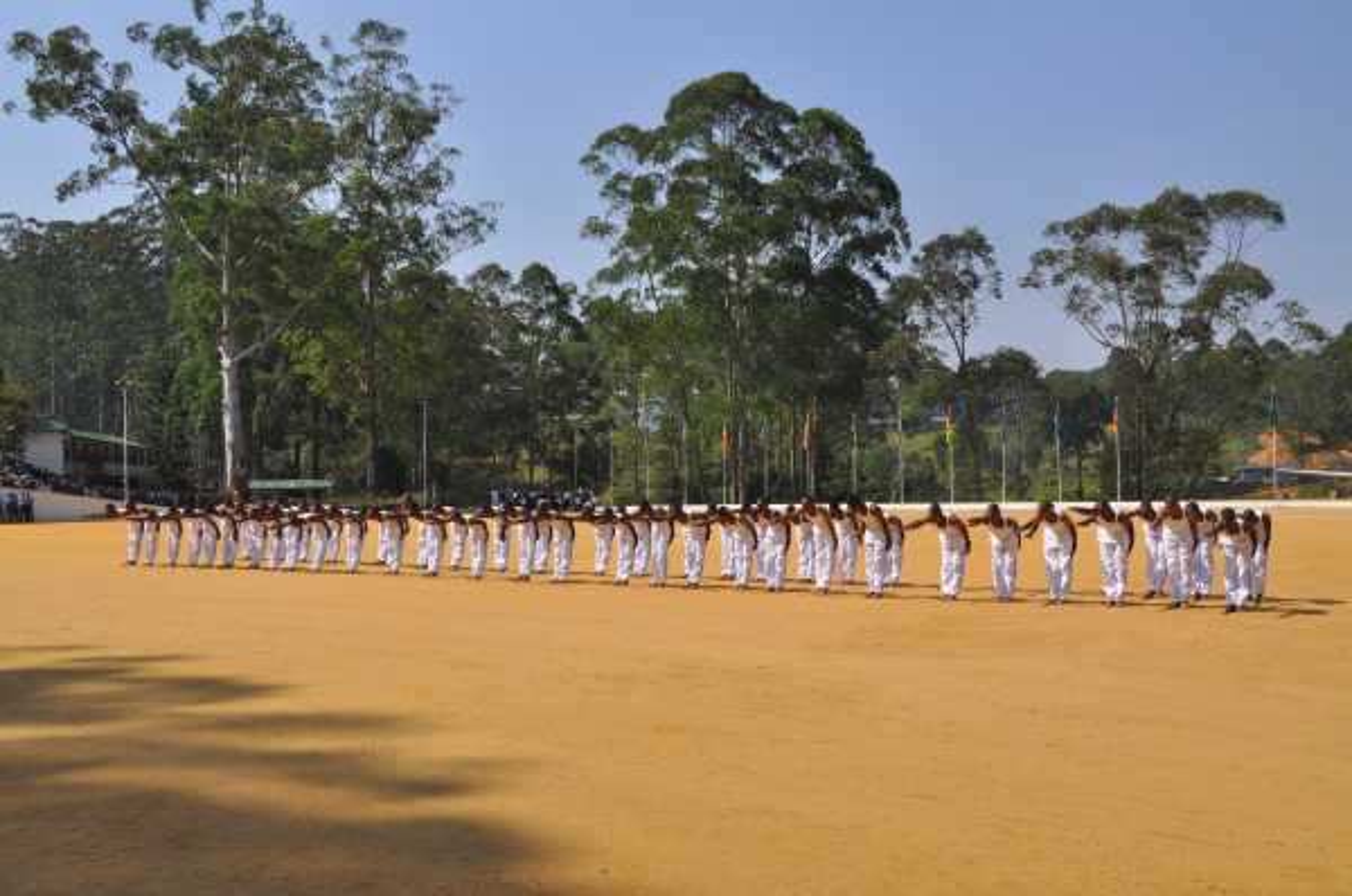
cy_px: 448
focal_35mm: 38
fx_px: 1406
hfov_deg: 51.4
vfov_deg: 35.4
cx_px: 676
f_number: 18
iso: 200
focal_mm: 25
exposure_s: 1/160
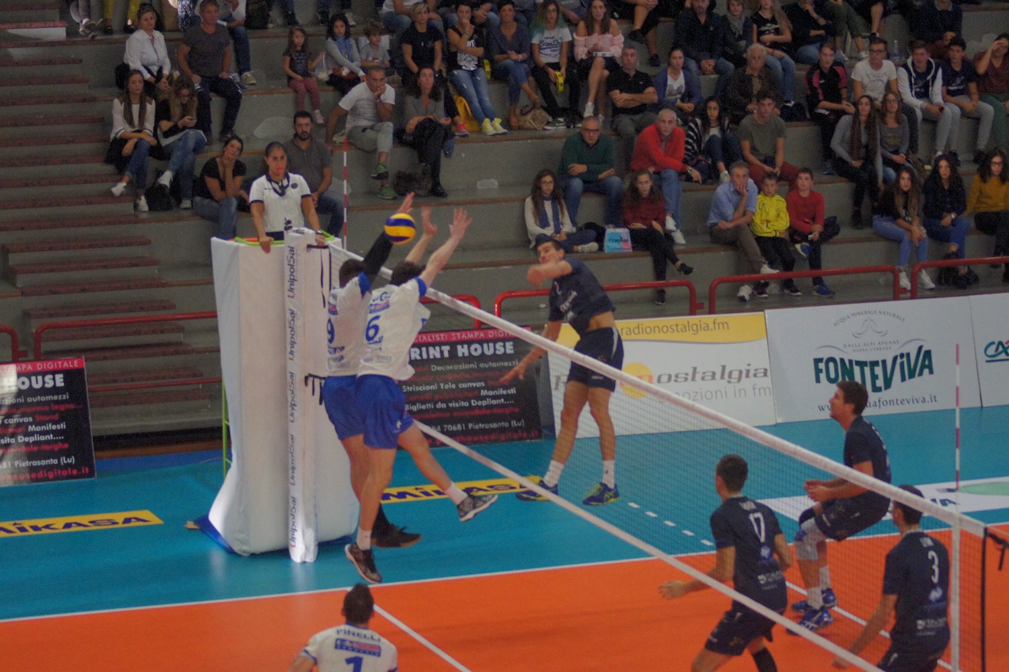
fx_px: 3571
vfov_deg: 10.7
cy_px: 336
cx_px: 504
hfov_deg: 16.1
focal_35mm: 128
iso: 1600
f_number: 4.5
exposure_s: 1/400
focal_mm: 85
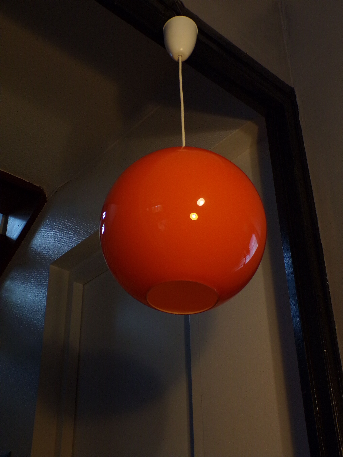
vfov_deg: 44.8
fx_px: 555
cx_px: 172
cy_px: 228
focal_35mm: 42
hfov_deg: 34.3
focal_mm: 7.6
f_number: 3.4
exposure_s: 1/26
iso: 200
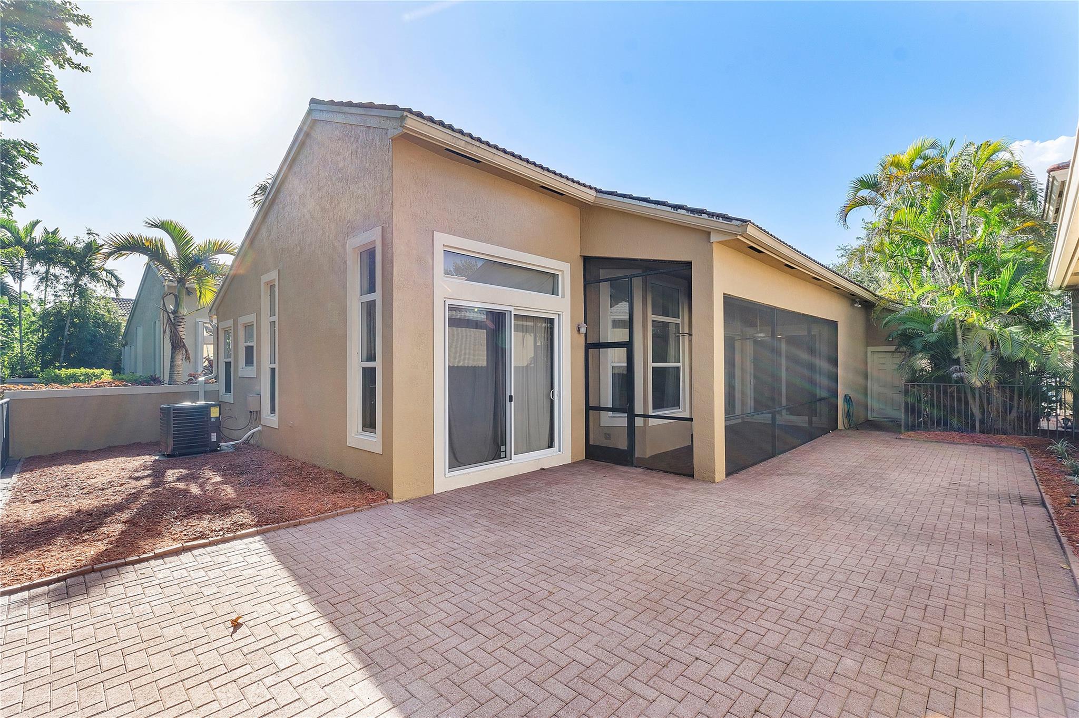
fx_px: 494
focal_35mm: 16
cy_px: 359
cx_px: 540
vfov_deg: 72.0
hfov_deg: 95.0
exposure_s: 1/40
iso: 100
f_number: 11
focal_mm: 11
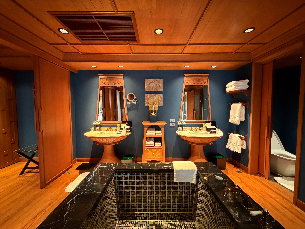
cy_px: 114
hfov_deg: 102.1
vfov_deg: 85.7
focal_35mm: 14
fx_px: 123
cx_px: 152
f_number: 2.2
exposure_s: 1/33
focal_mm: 2.22
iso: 1000
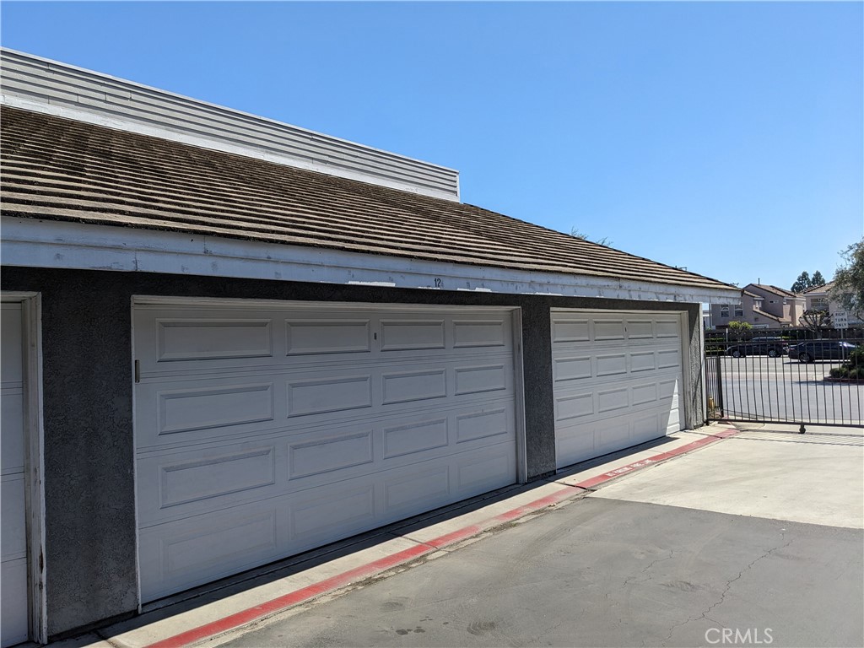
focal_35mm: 27
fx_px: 674
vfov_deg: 51.4
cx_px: 432
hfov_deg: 65.3
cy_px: 324
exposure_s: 1/3344
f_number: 1.73
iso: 59
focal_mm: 4.38
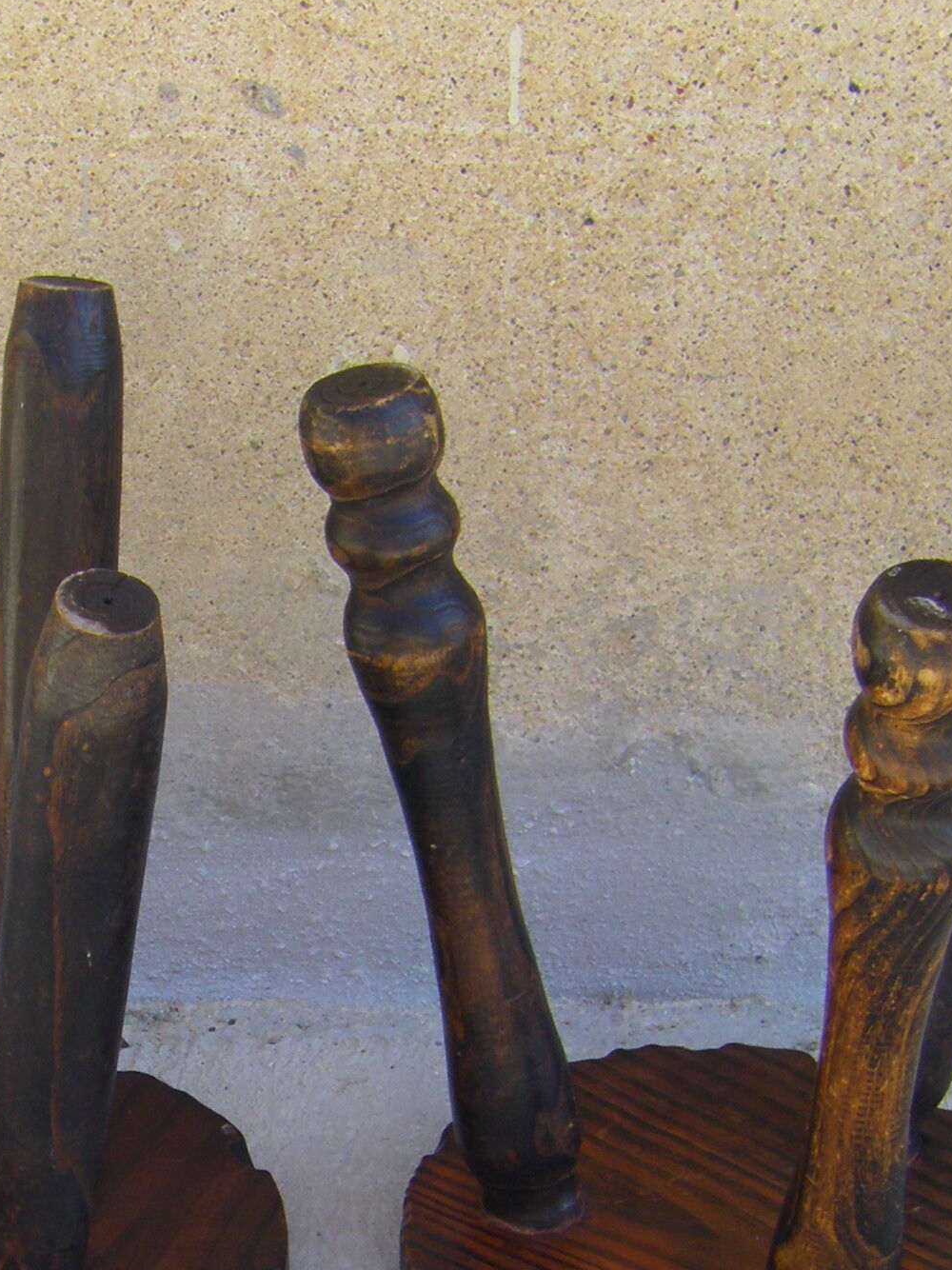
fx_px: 3411
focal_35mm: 93
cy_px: 1049
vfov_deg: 20.8
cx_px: 231
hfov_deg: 15.8
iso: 64
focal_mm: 6.3
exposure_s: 1/160
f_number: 3.5
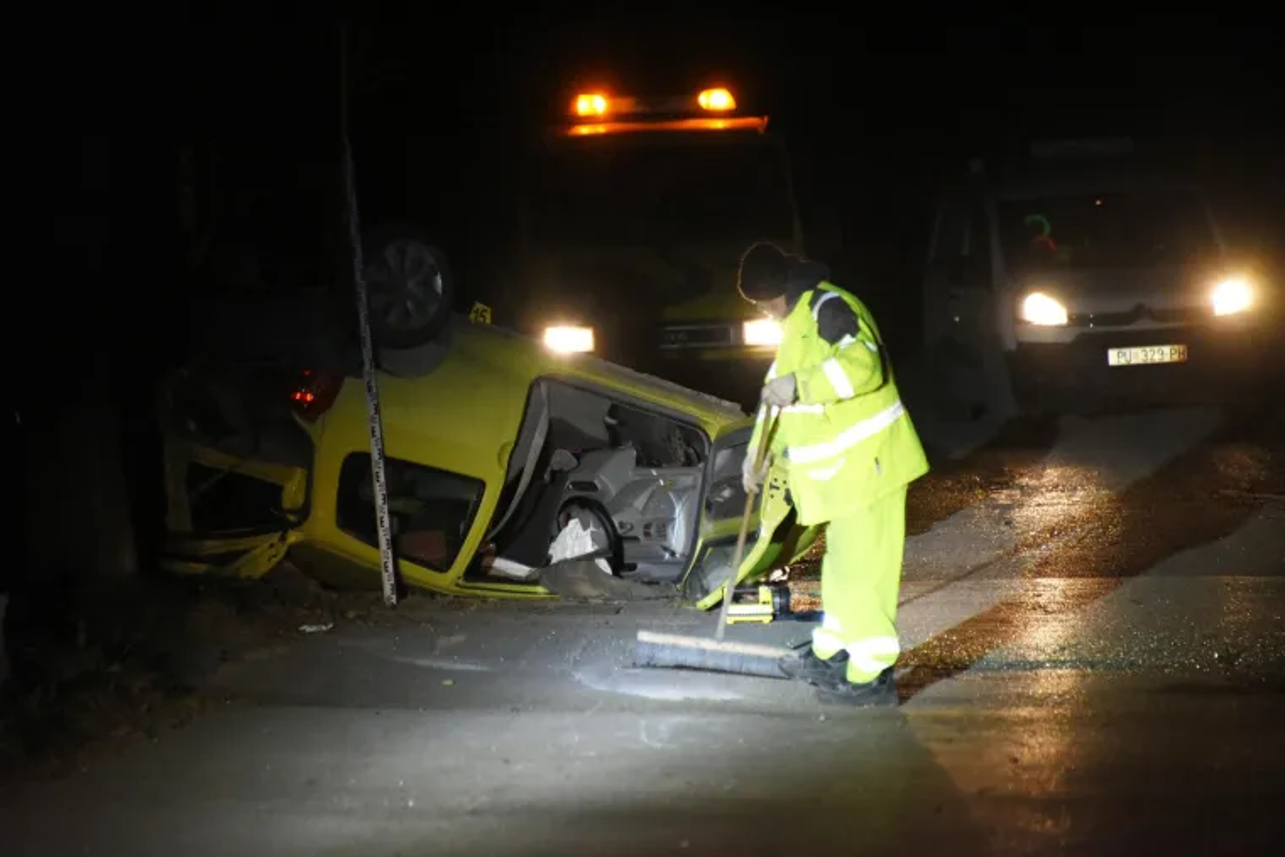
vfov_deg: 4.6
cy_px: 428
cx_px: 642
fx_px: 10710
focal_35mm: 300
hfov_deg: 6.9
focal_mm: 300
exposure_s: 1/160
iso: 4000
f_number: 5.6
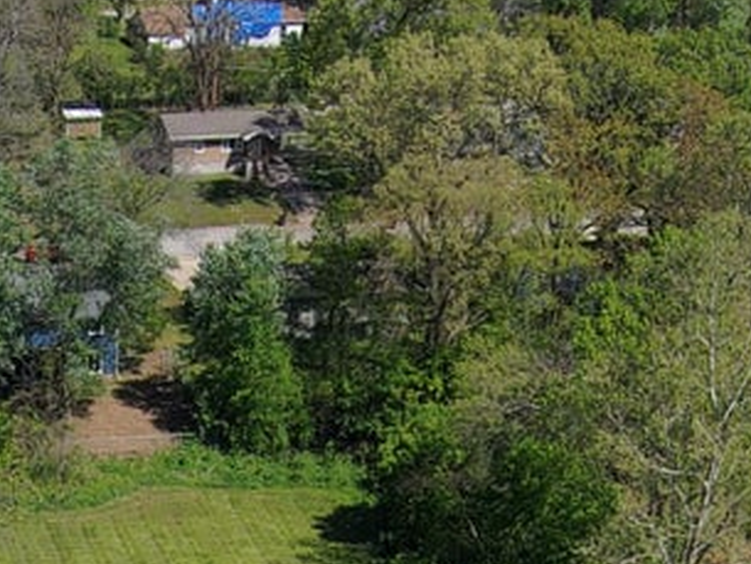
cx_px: 23
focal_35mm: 94
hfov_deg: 20.3
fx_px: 2040
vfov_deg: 13.5
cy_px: 1133
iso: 100
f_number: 2.8
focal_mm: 3.7
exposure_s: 1/1200
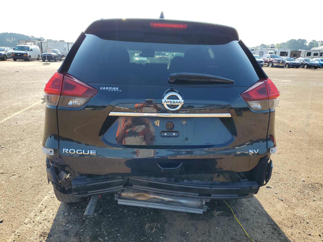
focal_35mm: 26
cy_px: 121
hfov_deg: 67.3
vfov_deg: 53.1
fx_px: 243
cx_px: 162
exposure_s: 1/1111
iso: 50
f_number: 1.5
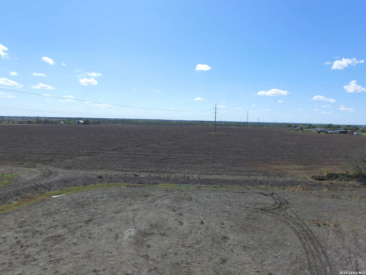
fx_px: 211
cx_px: 183
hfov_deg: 81.7
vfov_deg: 66.0
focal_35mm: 20
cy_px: 138
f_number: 2.8
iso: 100
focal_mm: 3.61
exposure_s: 1/1669
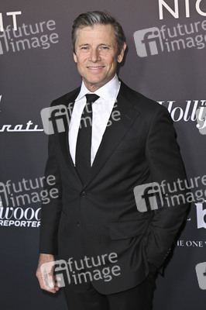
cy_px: 155
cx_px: 103
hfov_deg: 23.0
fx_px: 507
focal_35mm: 59
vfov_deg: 34.0
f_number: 5.6
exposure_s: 1/320
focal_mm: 59
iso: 2000
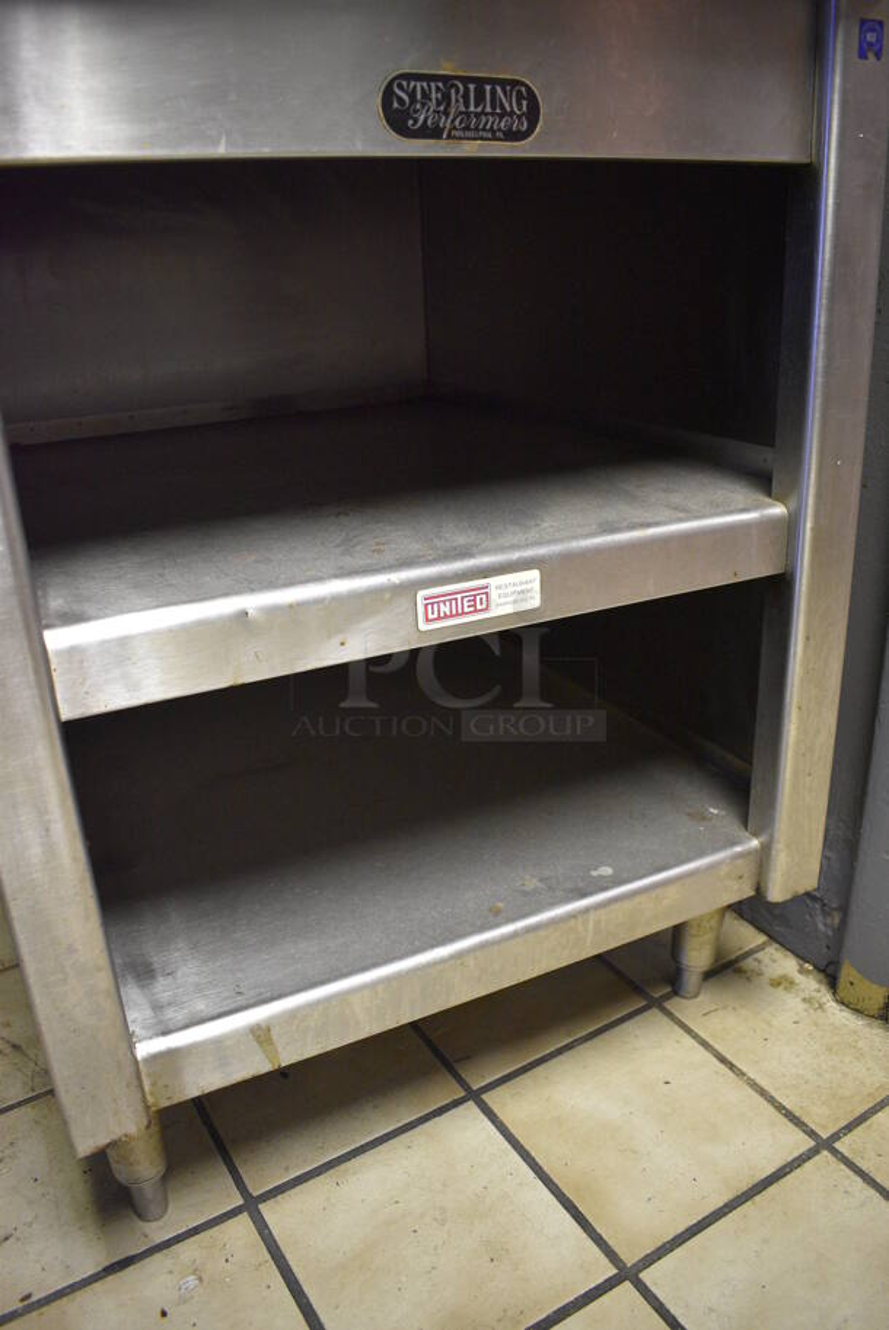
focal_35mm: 27
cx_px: 444
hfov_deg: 48.0
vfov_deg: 67.3
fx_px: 999
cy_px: 665
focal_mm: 18
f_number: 3.5
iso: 2200
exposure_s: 1/30
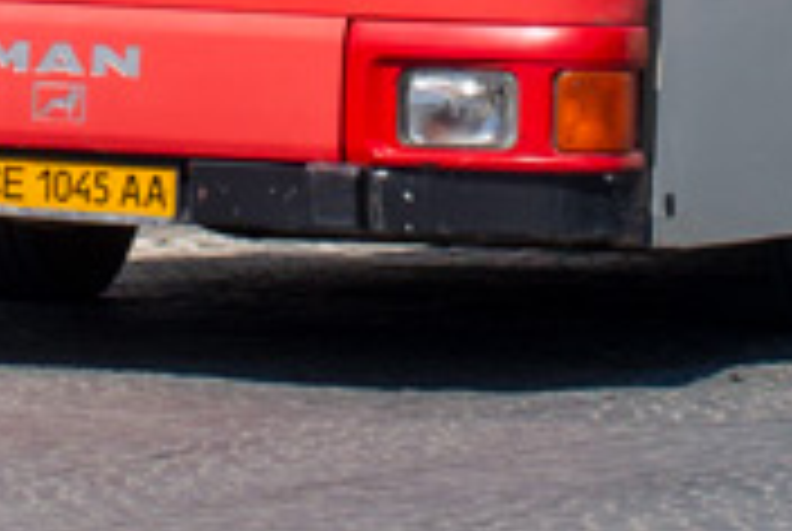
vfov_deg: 4.0
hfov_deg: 6.0
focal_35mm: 340
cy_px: -974
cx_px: 954
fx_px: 7493
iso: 100
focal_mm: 50
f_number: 5.6
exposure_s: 1/640
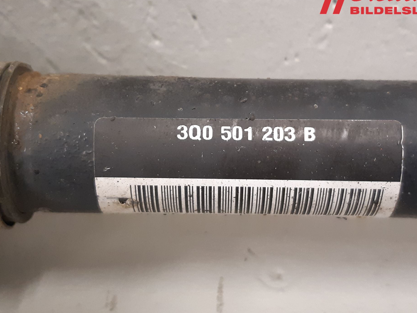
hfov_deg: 61.6
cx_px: 227
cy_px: 150
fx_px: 349
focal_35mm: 29
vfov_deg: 48.2
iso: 250
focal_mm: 3.93
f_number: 1.7
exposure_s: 1/33
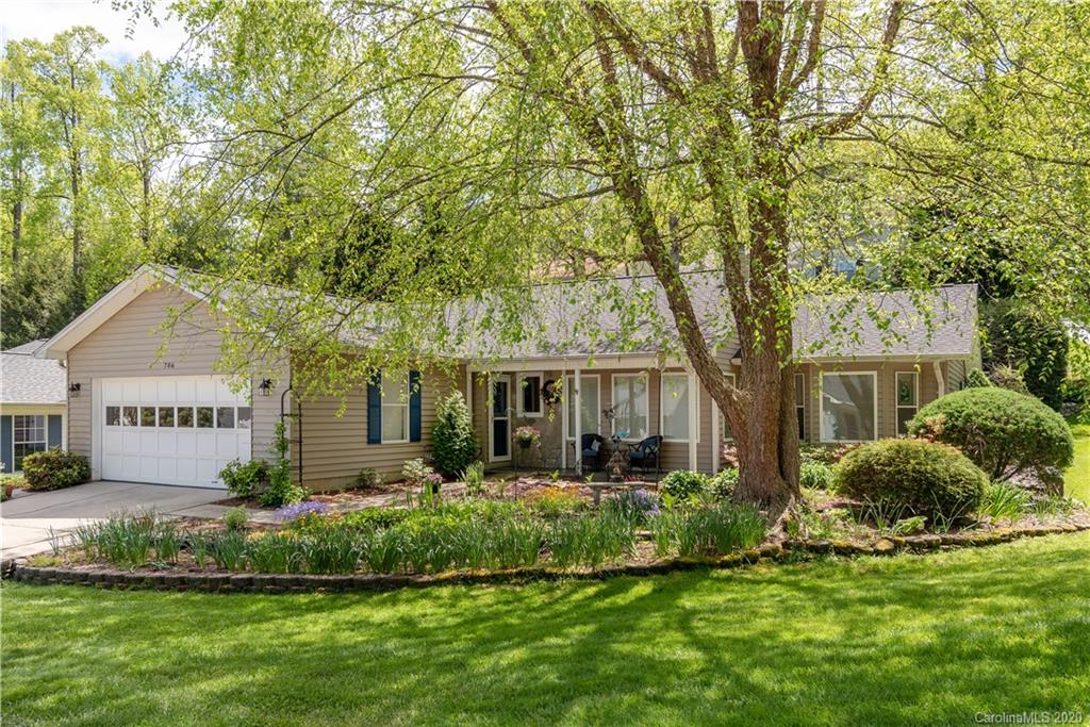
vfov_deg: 49.6
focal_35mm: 26
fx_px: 787
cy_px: 364
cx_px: 545
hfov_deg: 69.4
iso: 160
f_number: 7.1
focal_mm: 26
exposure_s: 1/500
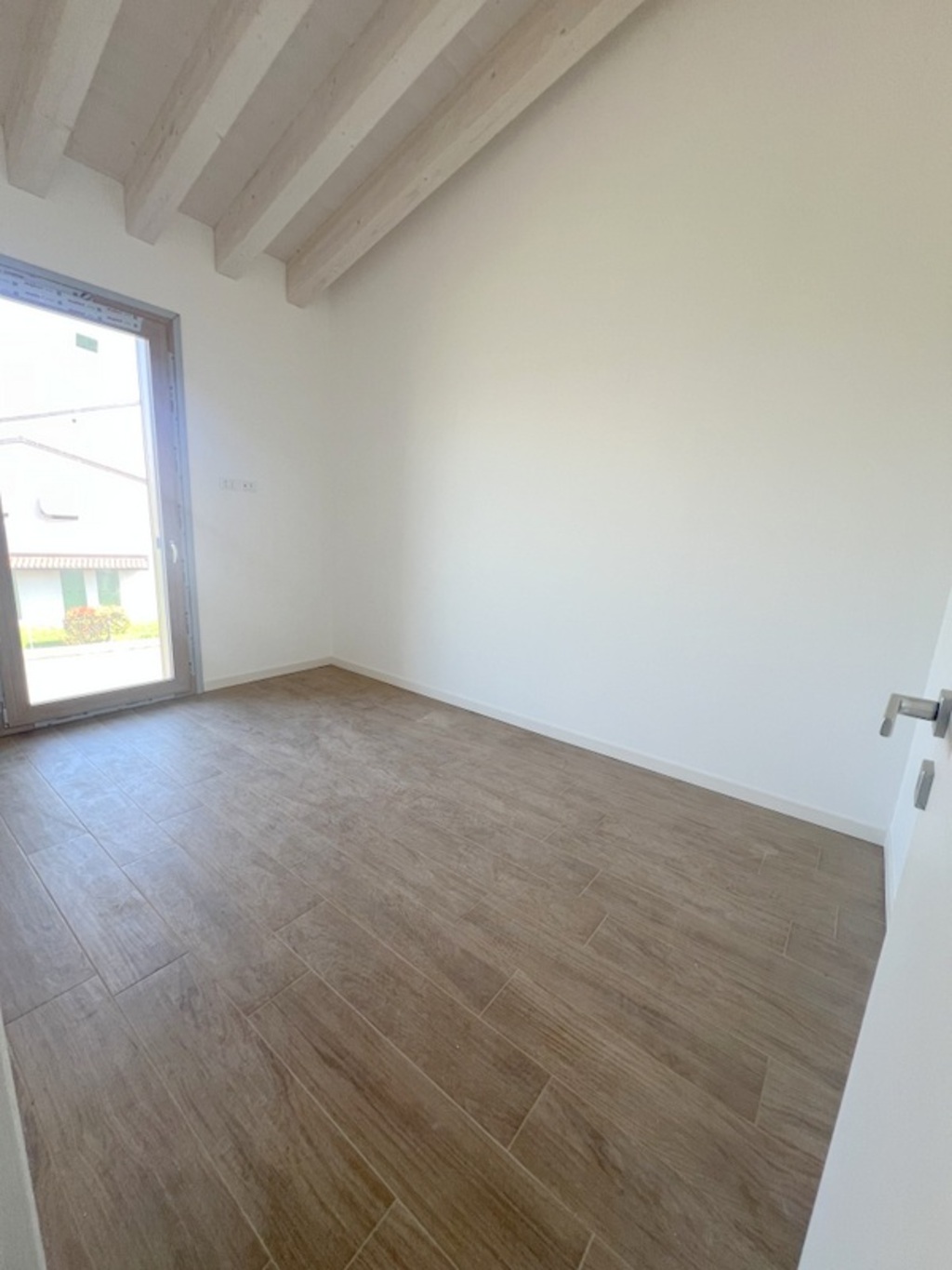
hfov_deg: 89.9
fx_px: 477
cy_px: 635
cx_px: 476
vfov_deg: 106.2
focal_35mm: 13
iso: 125
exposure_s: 1/99
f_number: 1.8
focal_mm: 1.57
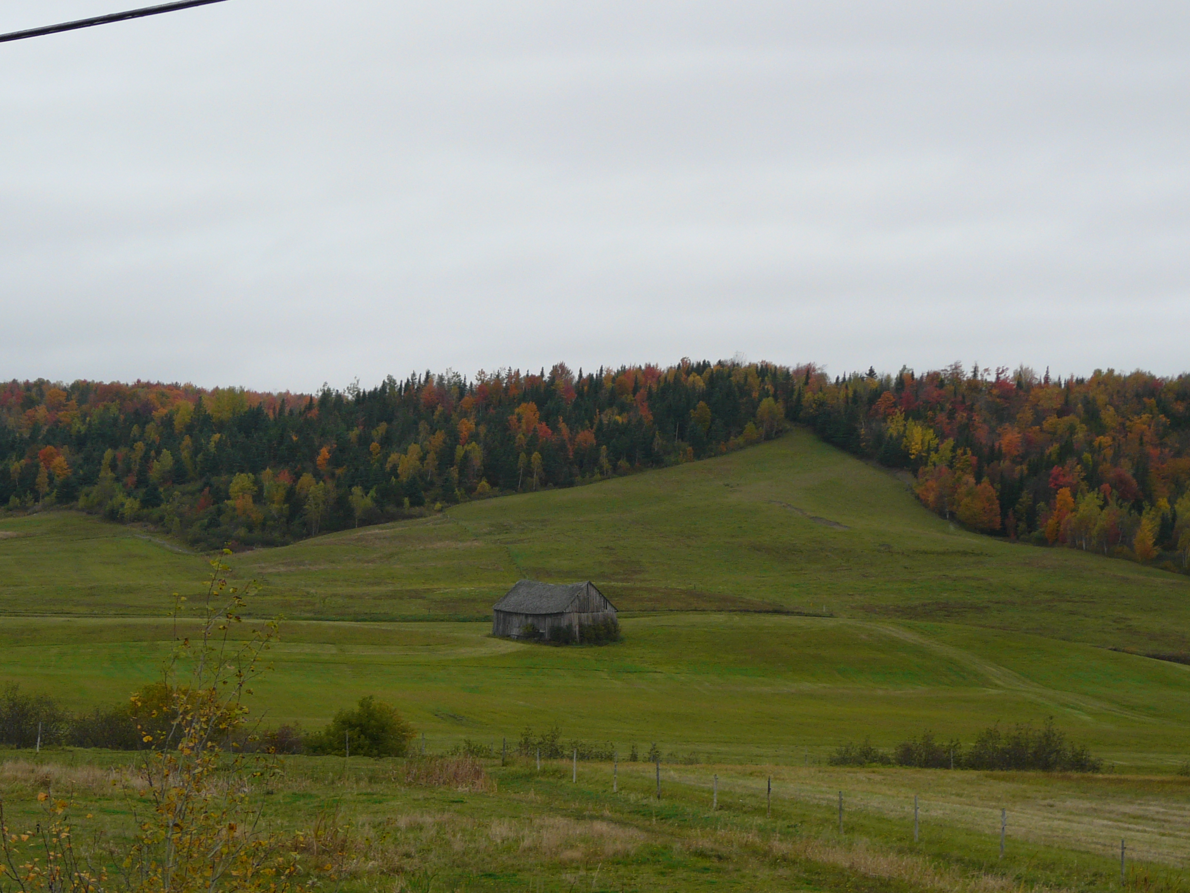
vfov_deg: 14.6
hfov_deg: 19.4
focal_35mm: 101
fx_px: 3472
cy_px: 446
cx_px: 595
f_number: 3.2
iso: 100
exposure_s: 1/100
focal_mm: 12.9
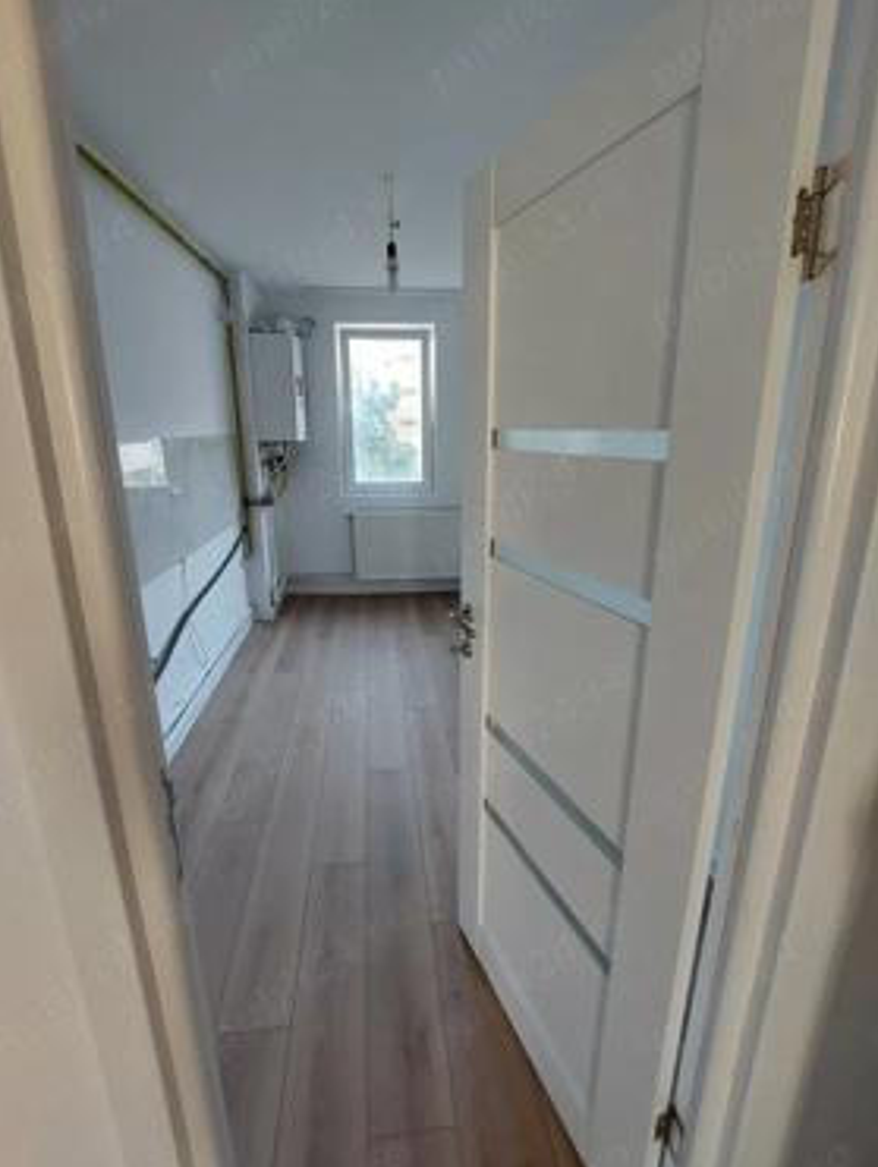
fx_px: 473
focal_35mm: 14
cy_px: 547
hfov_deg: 85.7
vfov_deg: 101.9
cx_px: 419
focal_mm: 1.74
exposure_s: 1/60
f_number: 2.2
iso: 160
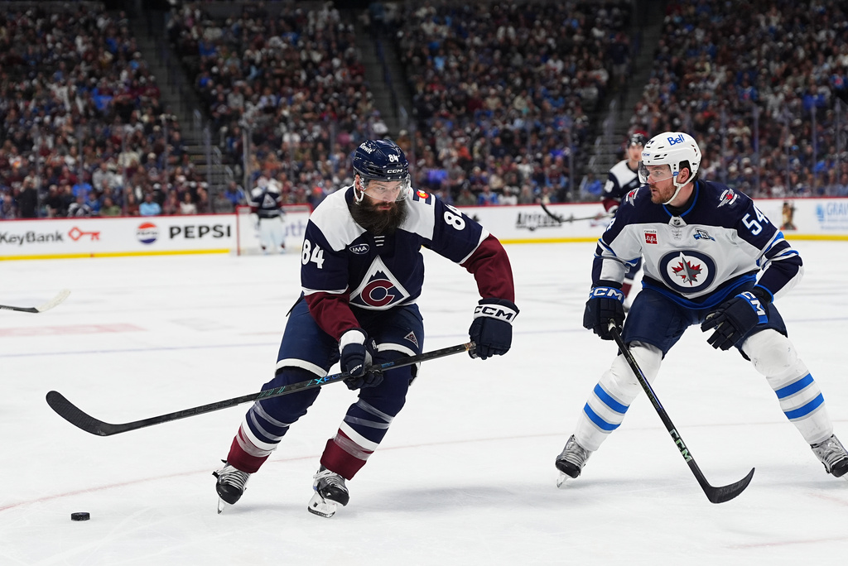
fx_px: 2215
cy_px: 283
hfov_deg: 21.7
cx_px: 424
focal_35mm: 94
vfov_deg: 14.6
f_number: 2.5
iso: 1250
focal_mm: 63
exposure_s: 1/2000
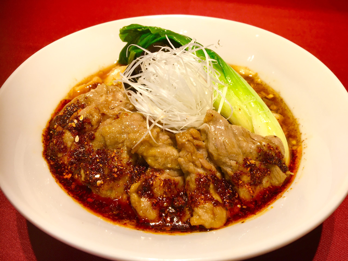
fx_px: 292
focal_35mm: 29
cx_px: 174
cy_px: 130
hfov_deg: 61.7
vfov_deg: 48.2
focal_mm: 4.15
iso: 40
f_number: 2.2
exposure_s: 1/120
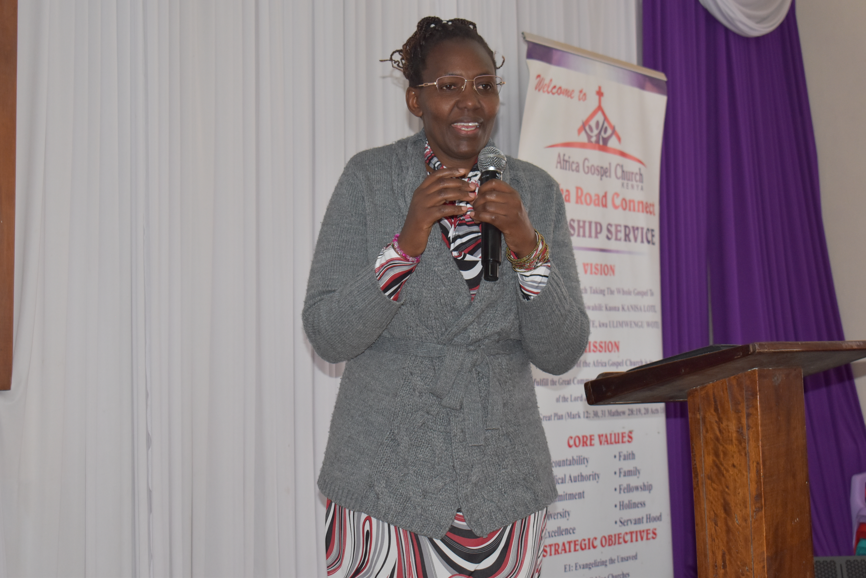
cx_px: 433
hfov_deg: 28.1
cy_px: 289
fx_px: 1732
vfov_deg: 18.9
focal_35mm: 72
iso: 800
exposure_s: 1/60
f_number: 5.3
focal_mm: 48
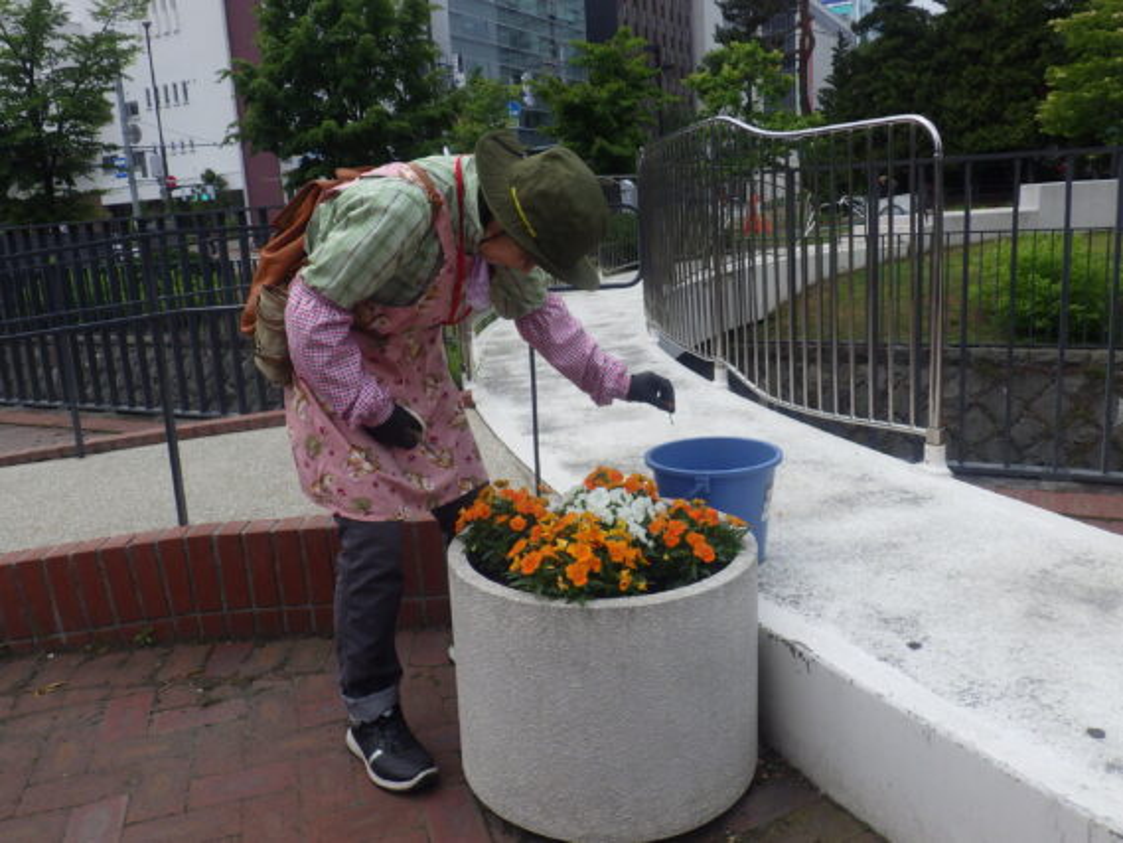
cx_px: 562
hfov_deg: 63.4
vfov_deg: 49.8
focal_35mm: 28
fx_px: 909
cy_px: 422
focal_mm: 5
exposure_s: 1/800
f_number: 4.2
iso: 125
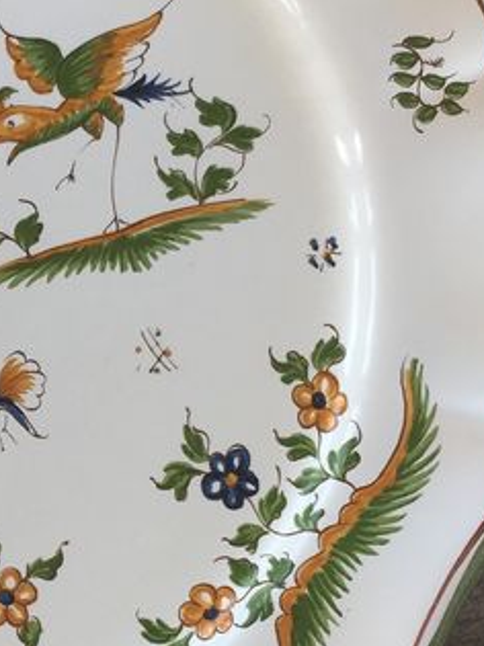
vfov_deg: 21.2
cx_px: -197
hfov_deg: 15.1
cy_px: 431
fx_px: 1716
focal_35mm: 92
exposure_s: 1/280
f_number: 2.2
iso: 32
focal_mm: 4.15
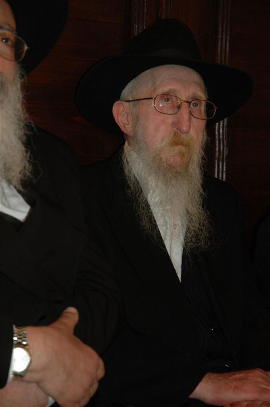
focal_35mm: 105
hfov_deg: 13.0
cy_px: 204
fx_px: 1184
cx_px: 135
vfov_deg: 19.5
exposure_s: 1/60
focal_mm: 70
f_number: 4.5
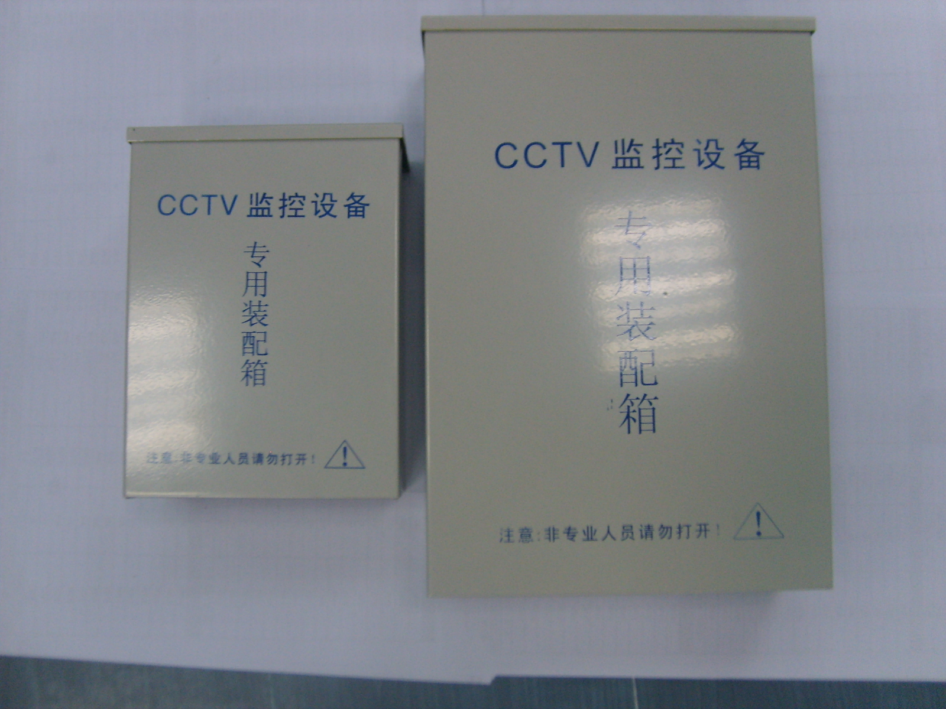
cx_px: 473
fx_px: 956
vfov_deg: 40.7
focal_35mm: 35
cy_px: 354
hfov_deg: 52.6
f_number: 2.8
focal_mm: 5.8
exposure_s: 1/30
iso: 123
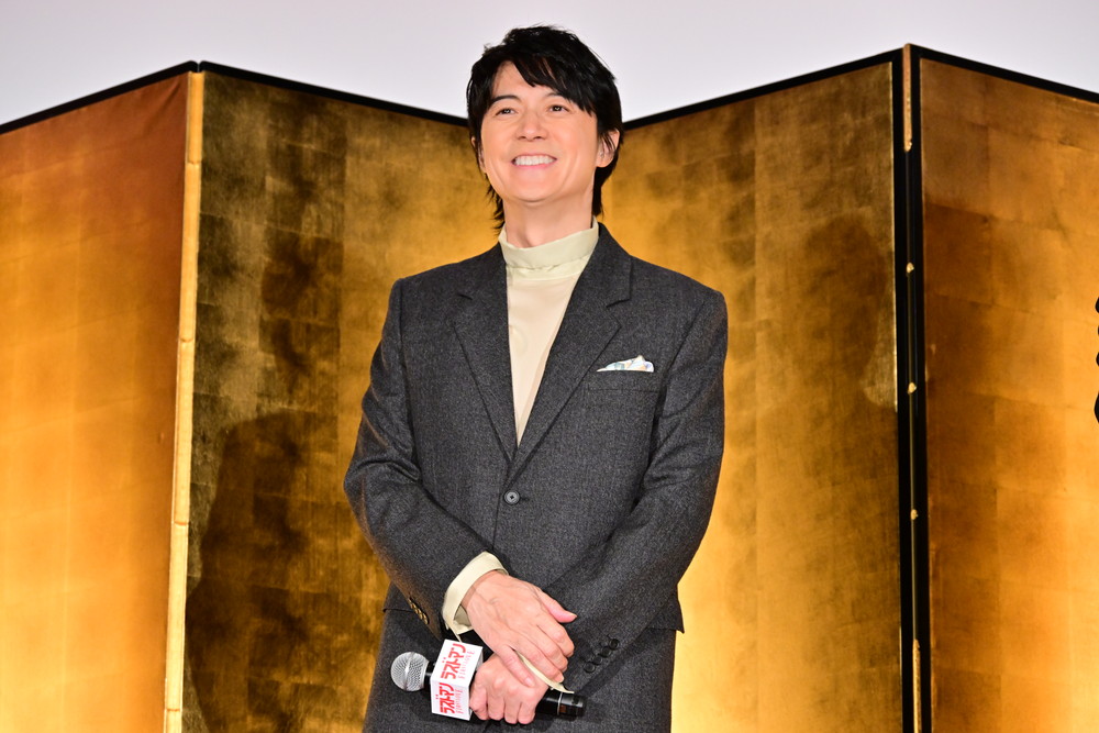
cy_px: 366
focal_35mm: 120
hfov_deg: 17.1
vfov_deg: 11.4
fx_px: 3664
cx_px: 550
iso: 4000
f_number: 6.3
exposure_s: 1/200
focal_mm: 120
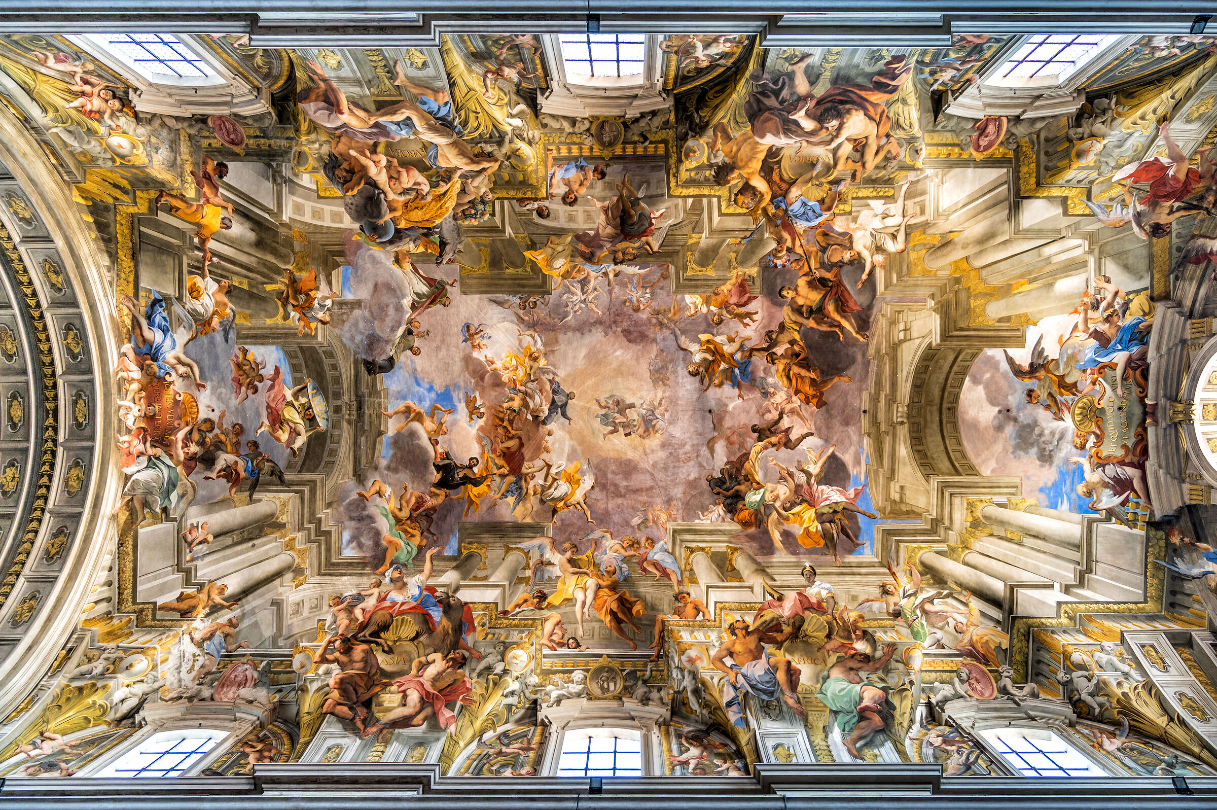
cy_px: 405
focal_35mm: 24
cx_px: 608
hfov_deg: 73.8
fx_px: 811
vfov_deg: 53.1
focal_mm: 24
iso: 400
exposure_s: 1/13
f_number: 4
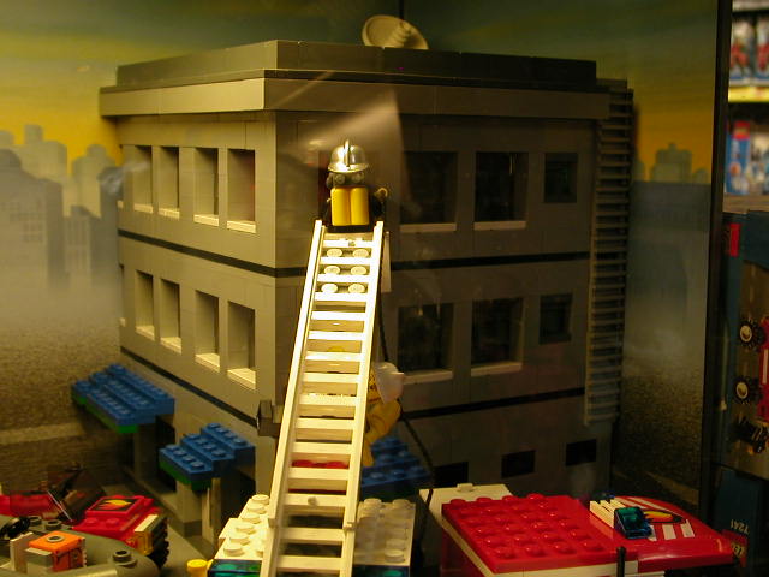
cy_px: 288
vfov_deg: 29.7
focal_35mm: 49
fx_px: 1089
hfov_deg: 38.9
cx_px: 384
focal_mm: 7.5
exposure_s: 1/30.2
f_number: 3.2
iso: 110
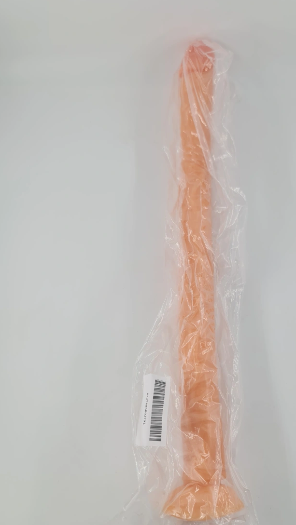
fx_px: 418
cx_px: 189
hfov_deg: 38.7
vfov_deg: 64.2
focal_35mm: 30
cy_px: 279
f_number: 1.8
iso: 50
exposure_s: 1/263
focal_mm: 7
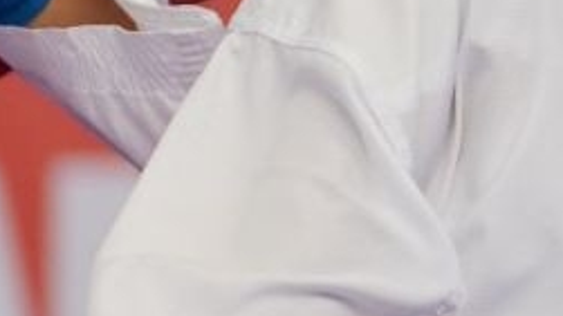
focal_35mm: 840
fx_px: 12536
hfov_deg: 2.5
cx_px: -1438
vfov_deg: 1.4
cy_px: 341
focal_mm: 112
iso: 2000
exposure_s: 1/1000
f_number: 2.8
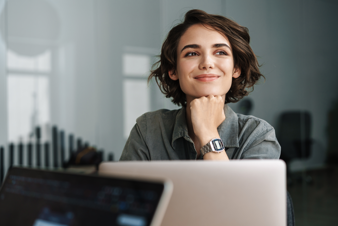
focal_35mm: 55
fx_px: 516
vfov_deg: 24.6
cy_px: 113
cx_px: 169
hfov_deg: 36.2
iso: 500
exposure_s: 1/200
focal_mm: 55
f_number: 2.8
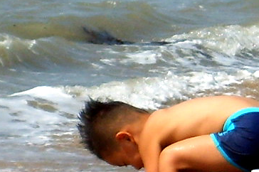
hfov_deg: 3.4
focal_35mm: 615
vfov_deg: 2.2
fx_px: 4421
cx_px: 127
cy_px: 185
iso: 50
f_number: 4.9
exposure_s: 1/500
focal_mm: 17.4
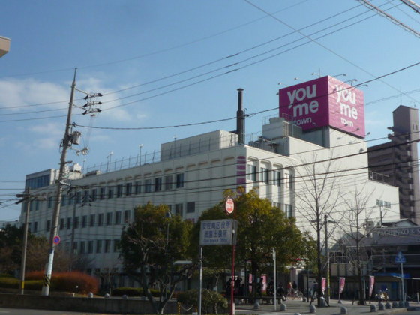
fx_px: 558
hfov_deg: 41.2
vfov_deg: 31.5
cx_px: 210
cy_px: 158
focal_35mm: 46
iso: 100
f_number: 5
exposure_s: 1/800
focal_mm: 4.5
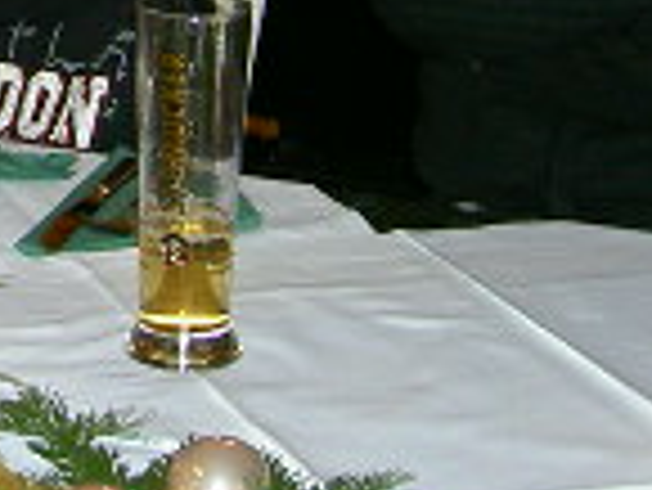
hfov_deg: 11.1
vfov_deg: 8.3
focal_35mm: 172
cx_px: -261
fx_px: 3242
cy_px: -378
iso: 100
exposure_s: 1/59.5
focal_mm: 8
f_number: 2.8
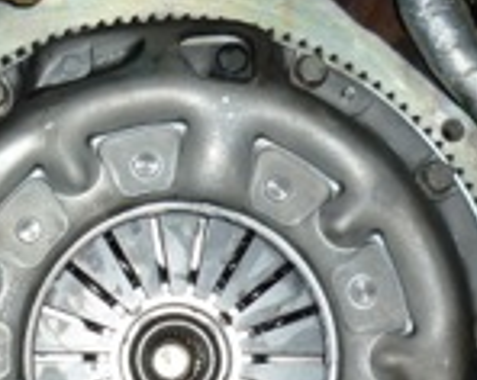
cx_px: 106
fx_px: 1353
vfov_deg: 15.9
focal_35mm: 96
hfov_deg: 19.8
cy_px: 299
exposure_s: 1/30
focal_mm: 5.5
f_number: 2.8
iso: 100
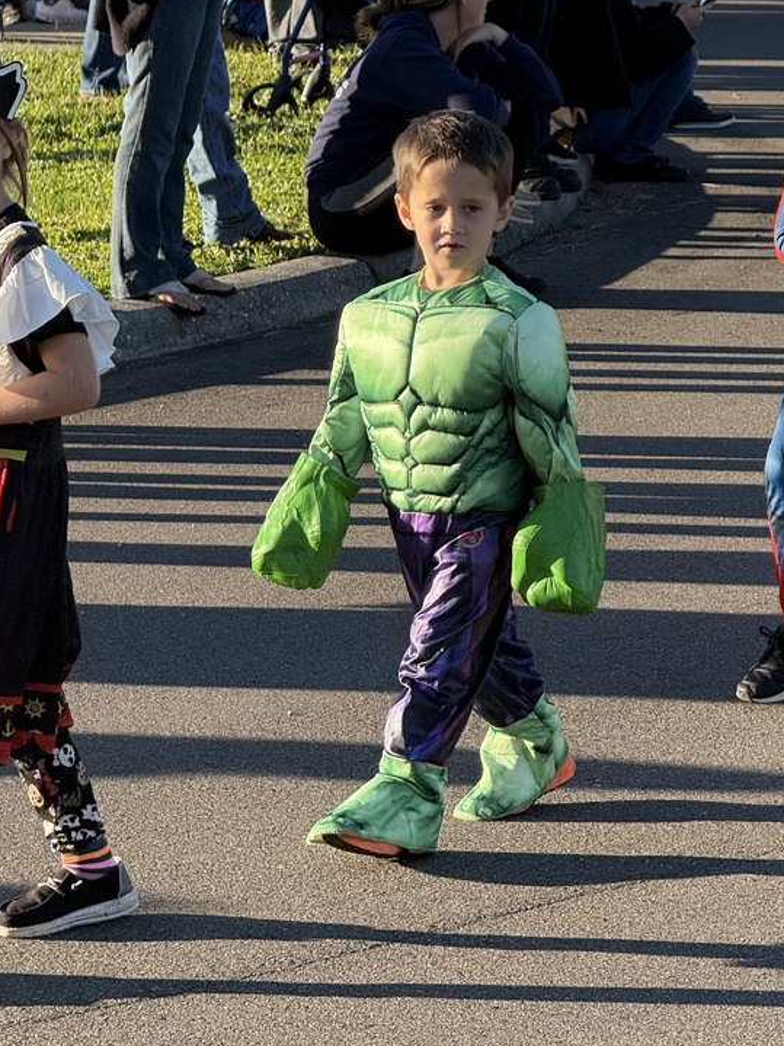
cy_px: 473
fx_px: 5165
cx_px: 438
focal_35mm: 171
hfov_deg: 8.7
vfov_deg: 11.6
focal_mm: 15.66
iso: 50
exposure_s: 1/453
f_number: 2.8
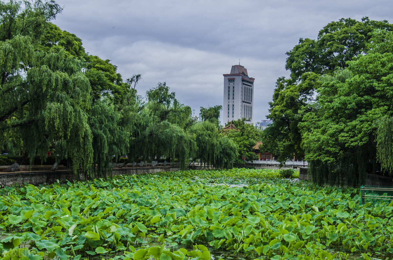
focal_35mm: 52
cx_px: 196
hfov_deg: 37.9
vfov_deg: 25.6
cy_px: 130
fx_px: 572
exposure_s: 1/100
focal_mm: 35
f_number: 7.1
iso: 100
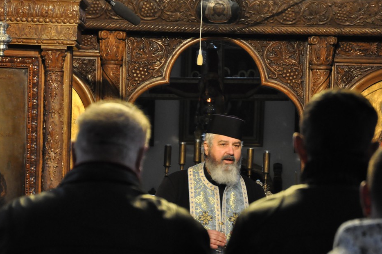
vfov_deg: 6.8
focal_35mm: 203
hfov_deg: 10.2
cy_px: 154
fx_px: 2147
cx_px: 201
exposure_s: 1/20
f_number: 5.6
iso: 1600
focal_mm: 105
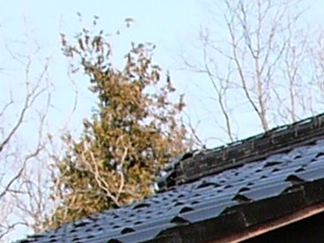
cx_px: 854
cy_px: 561
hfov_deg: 7.1
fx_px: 2396
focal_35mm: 256
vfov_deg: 5.6
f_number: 5
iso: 100
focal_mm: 9.2
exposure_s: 1/250
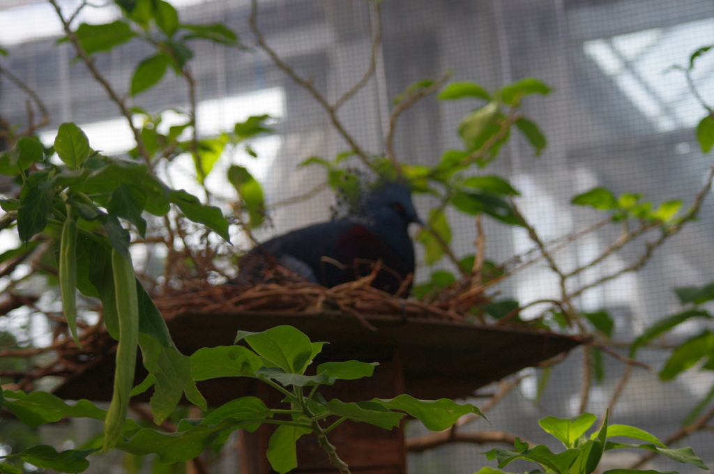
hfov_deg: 24.8
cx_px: 357
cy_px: 237
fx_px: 1624
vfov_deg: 16.6
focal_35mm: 82
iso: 400
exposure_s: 1/160
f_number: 4
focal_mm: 55
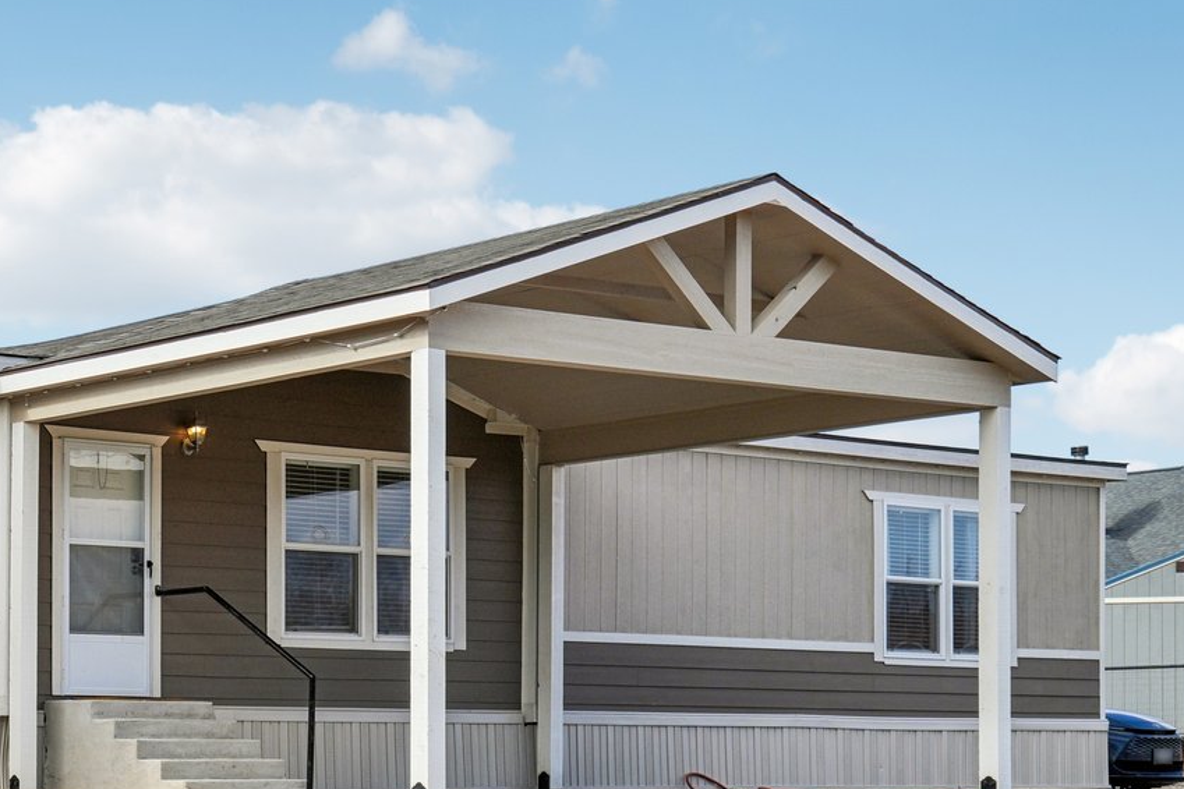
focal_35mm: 82
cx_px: -142
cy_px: 707
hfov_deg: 23.2
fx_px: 2697
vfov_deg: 16.4
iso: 200
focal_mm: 34
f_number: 8
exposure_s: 1/500
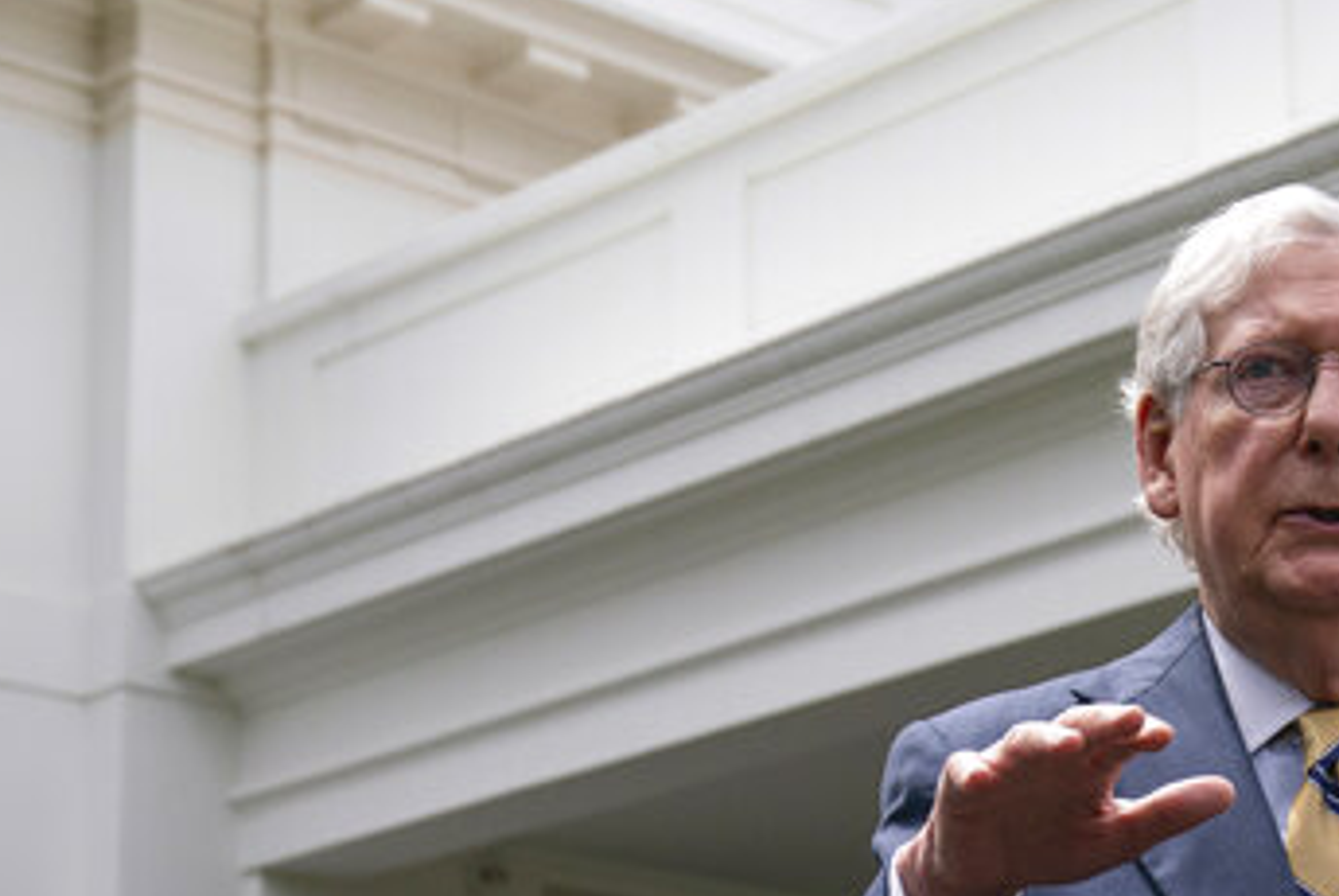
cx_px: 1339
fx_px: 4095
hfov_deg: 18.1
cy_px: 804
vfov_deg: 12.4
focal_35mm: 110
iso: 400
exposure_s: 1/4000
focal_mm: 37
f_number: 4
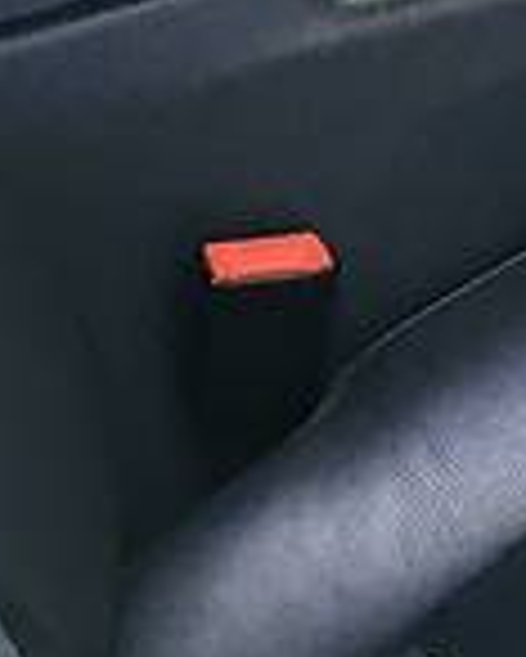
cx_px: 1254
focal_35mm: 155
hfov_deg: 9.0
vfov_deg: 12.2
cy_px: -63
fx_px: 3013
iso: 40
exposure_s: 1/33
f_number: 2.2
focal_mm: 4.2
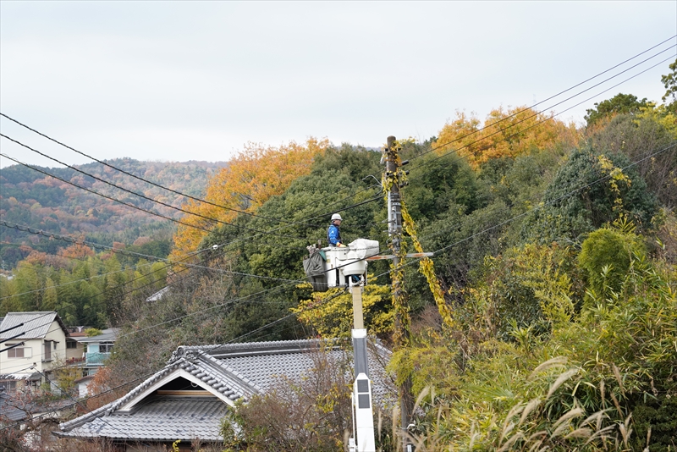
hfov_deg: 28.8
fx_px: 1317
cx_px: 338
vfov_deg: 19.5
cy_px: 226
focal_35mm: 70
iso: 1600
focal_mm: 70
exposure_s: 1/1250
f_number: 5
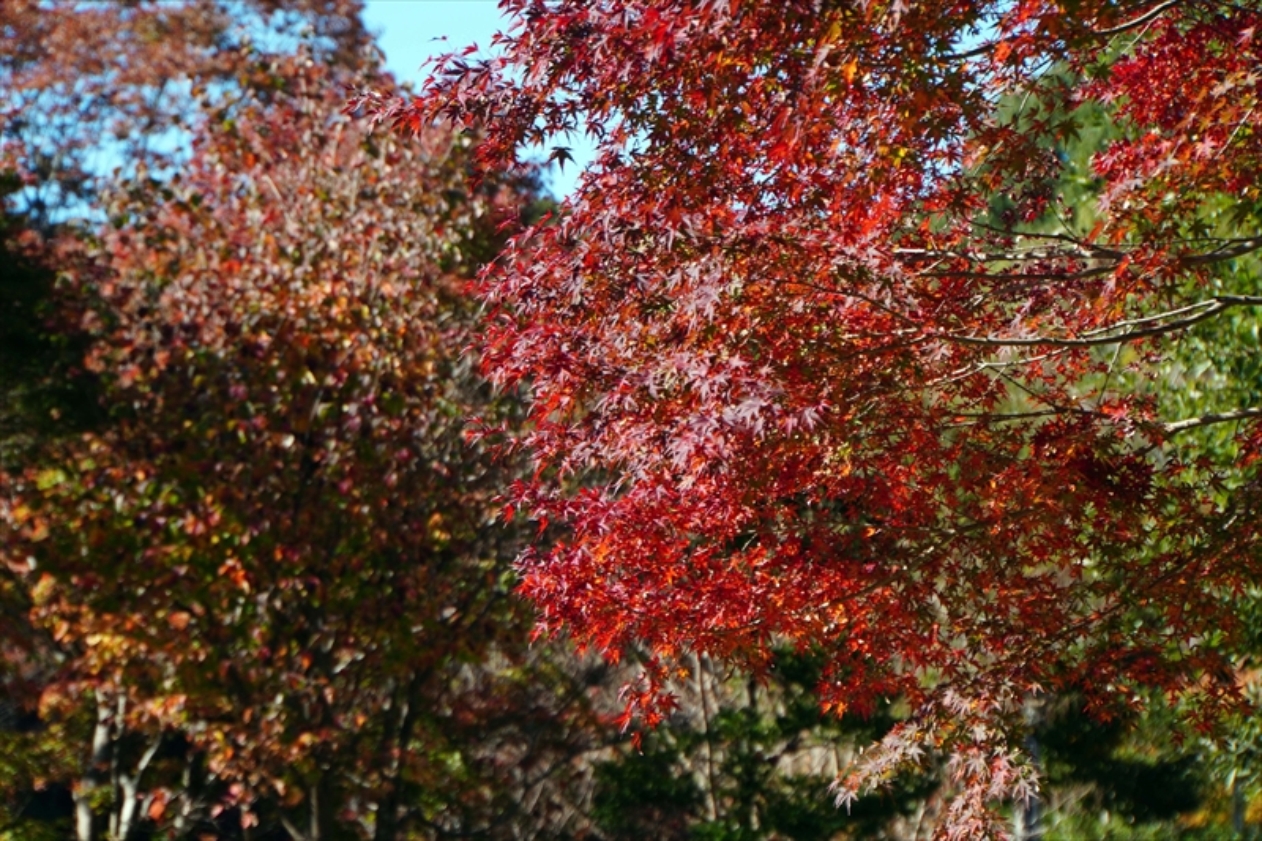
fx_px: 5609
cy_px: 420
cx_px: 631
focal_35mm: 160
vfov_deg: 8.6
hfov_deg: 12.8
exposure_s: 1/200
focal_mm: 106.7
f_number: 6.3
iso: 100
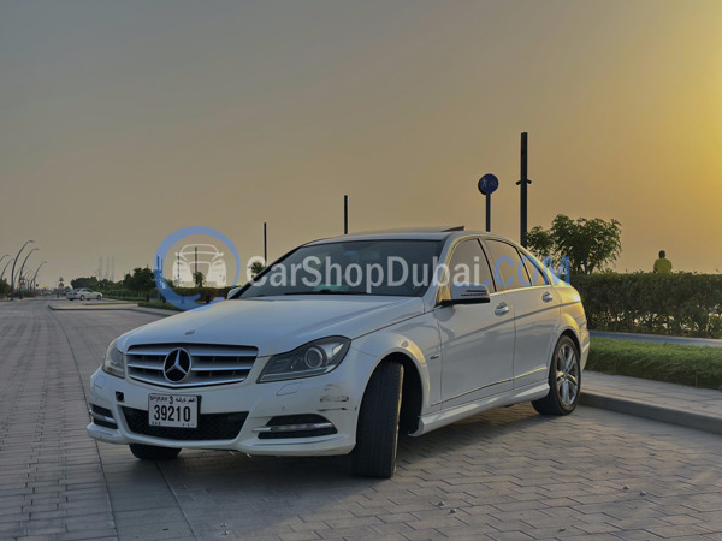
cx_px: 361
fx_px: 1001
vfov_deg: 30.3
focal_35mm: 48
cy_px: 270
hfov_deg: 39.7
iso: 100
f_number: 1.78
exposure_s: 1/3597
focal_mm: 6.86
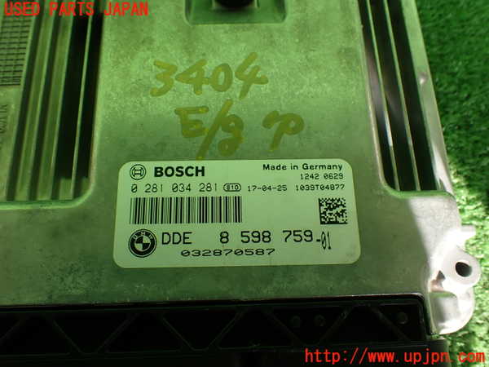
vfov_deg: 46.8
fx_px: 424
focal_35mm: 30
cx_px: 244
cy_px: 184
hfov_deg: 60.0
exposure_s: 1/160
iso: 100
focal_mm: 5.4
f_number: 3.2
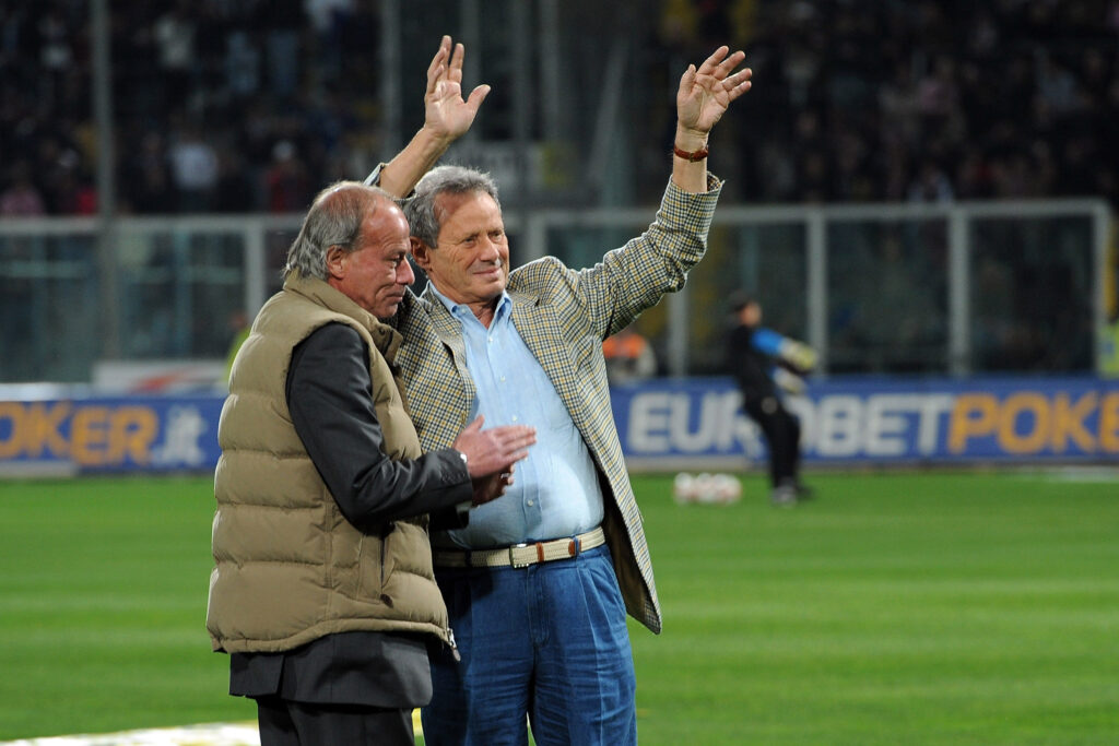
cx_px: 560
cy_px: 373
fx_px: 6217
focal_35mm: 200
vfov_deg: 6.9
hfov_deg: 10.3
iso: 1250
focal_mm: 200
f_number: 4
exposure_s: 1/320
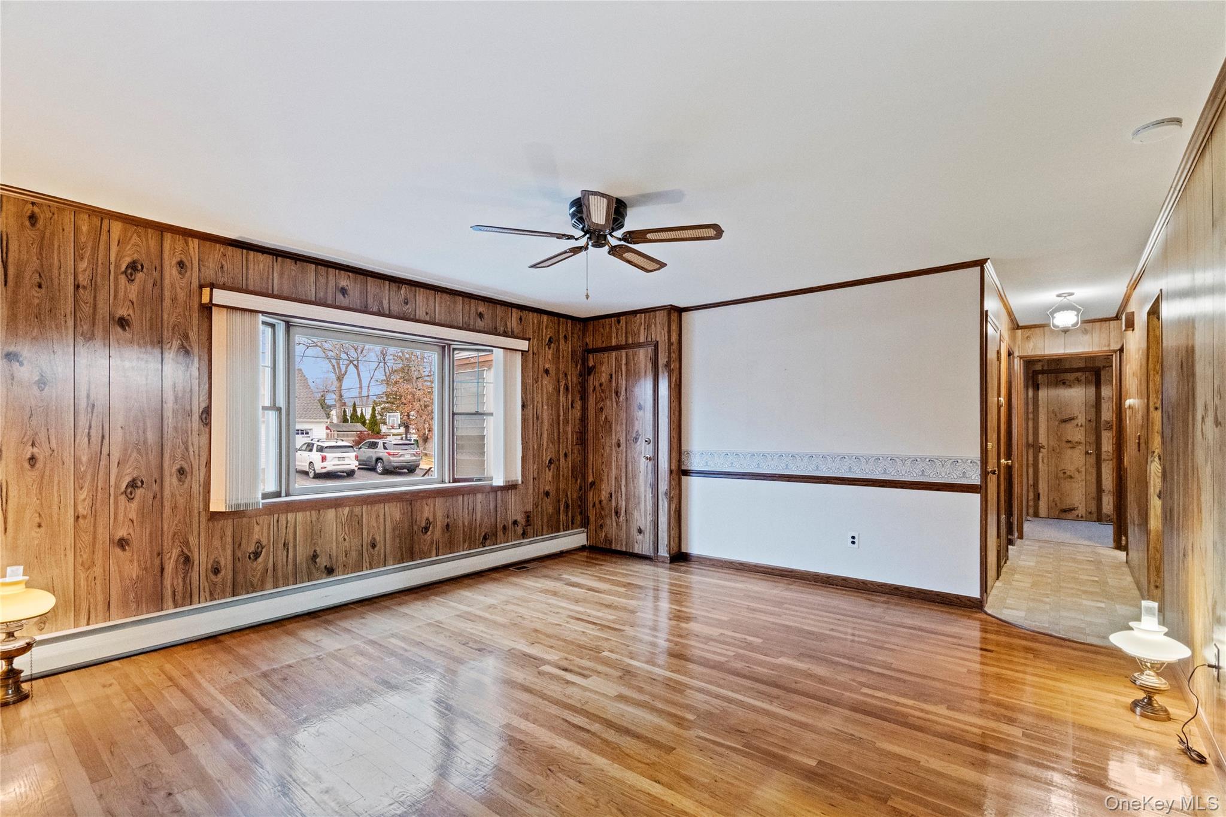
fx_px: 545
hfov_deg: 96.7
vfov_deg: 73.7
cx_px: 613
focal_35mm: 16
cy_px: 408
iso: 3200
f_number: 5.6
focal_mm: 16
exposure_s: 1/10
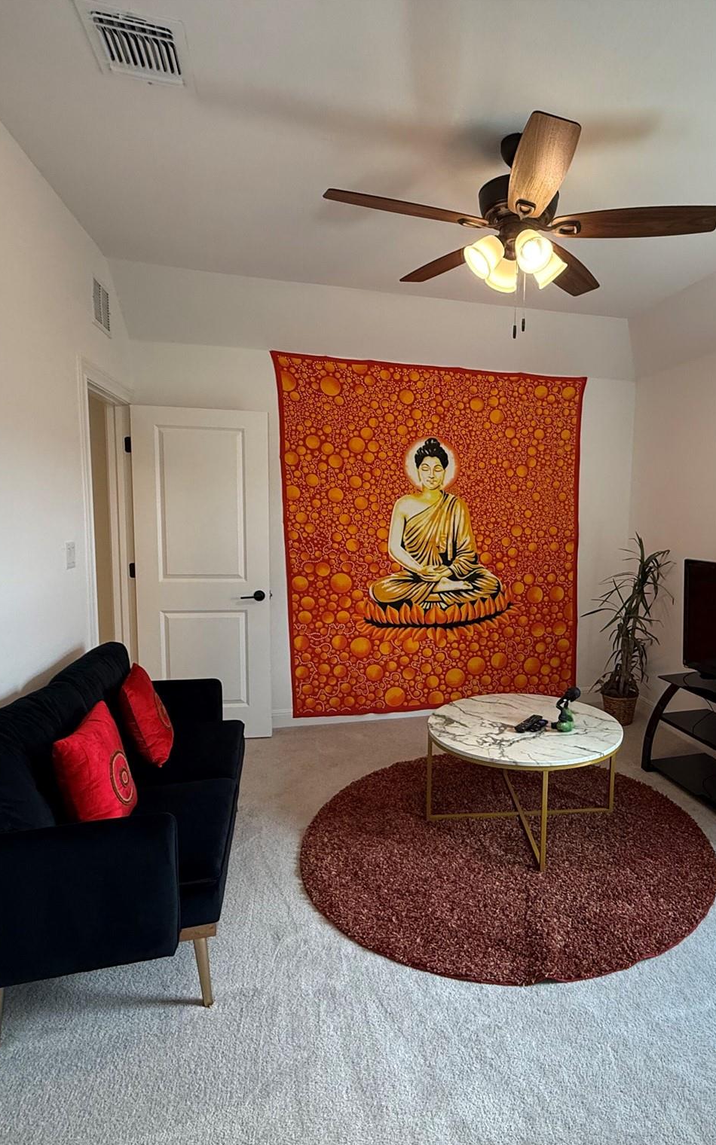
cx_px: 484
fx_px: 624
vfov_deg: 85.1
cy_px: 575
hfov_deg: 58.2
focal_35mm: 20
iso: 250
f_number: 2.2
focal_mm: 2.22
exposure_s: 1/120
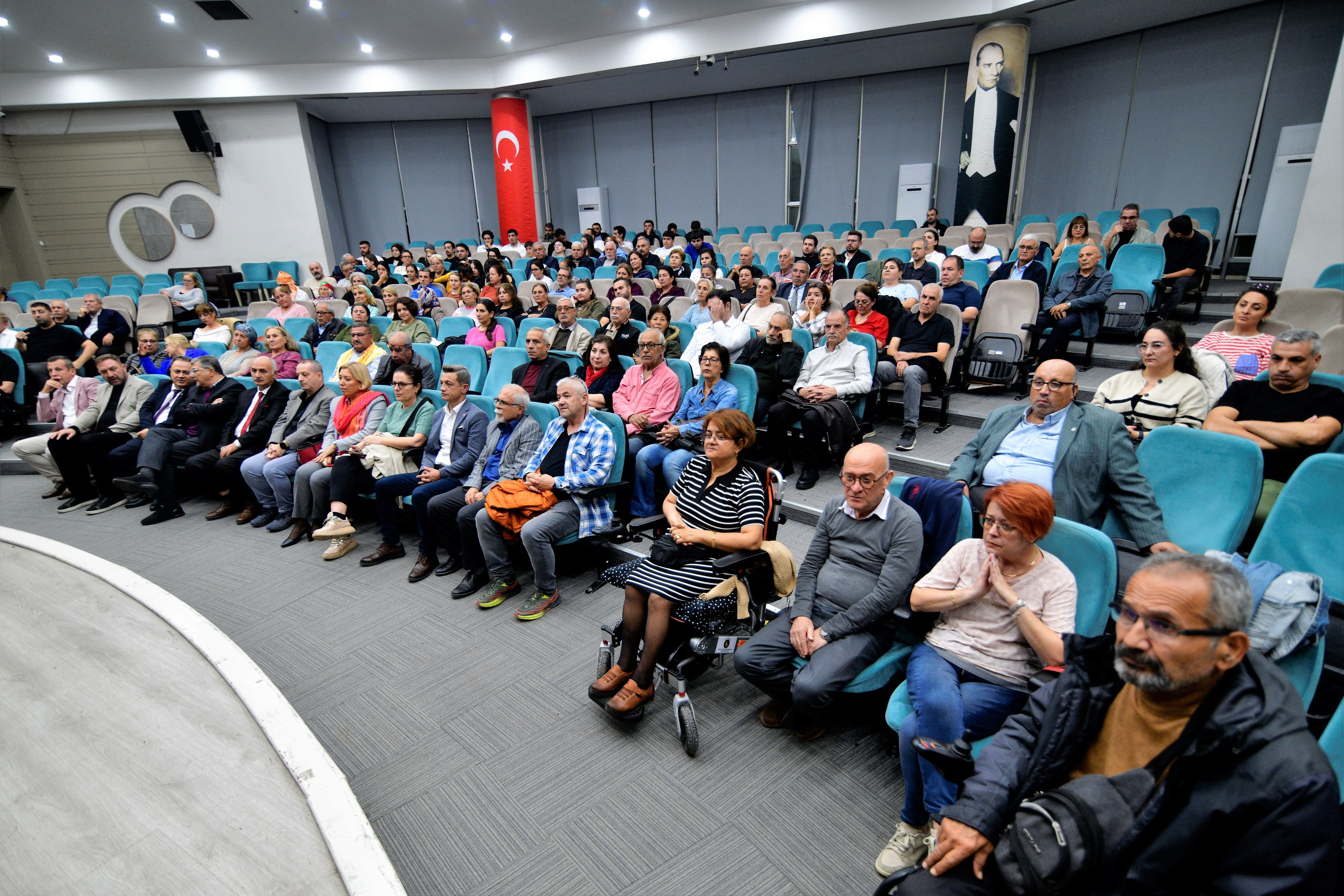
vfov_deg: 73.7
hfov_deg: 96.7
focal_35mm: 16
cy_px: 448
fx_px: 597
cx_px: 672
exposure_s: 1/100
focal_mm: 16
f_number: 2.8
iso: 500
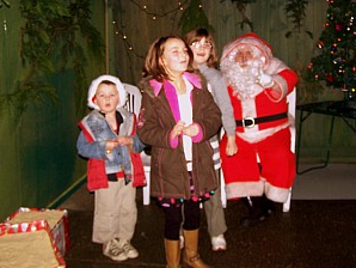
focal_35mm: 51
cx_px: 207
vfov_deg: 28.6
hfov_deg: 37.4
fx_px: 525
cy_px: 112
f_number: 2.8
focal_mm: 6.3
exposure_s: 1/60
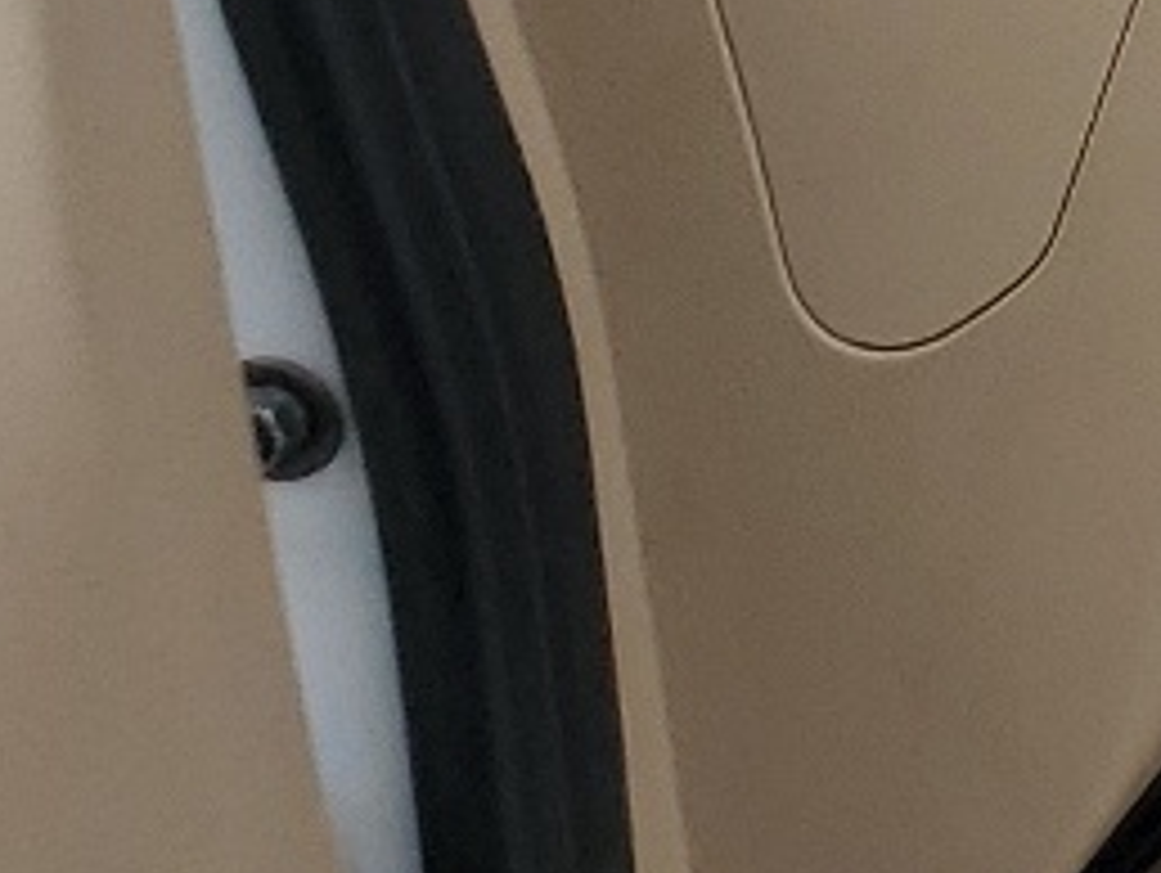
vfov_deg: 9.0
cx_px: 3501
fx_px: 5405
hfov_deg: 9.5
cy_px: -396
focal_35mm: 161
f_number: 1.5
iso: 50
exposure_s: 1/2000
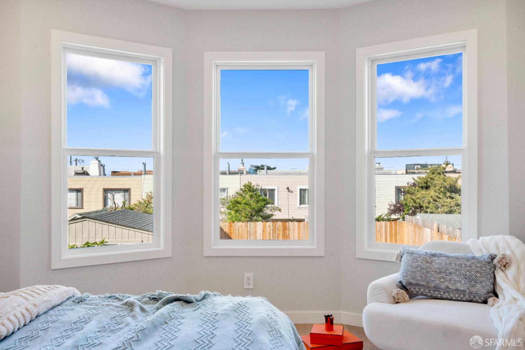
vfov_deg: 42.3
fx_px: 452
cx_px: 262
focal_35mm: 31
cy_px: 175
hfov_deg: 60.3
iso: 320
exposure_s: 1/30
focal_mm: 31
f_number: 16
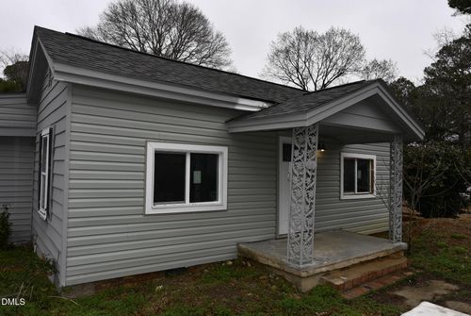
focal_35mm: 26
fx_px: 341
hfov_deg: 69.3
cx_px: 236
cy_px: 158
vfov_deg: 49.7
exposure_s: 1/250
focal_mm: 13
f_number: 5.6
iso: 100
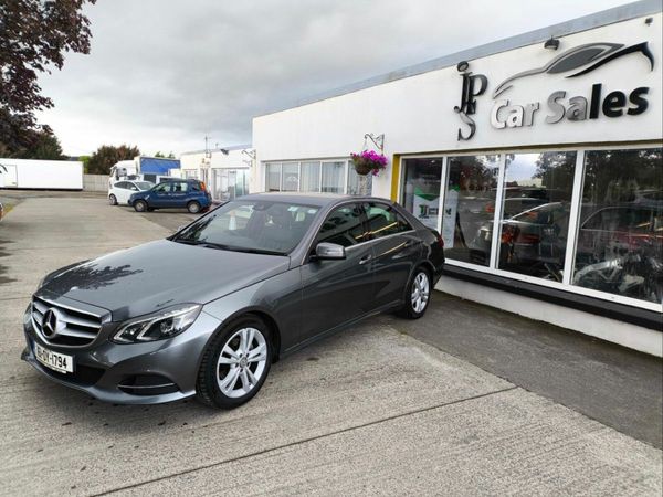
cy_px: 248
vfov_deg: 54.9
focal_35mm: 25
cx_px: 332
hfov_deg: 69.4
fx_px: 479
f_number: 1.7
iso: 50
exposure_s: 1/138
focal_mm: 4.71
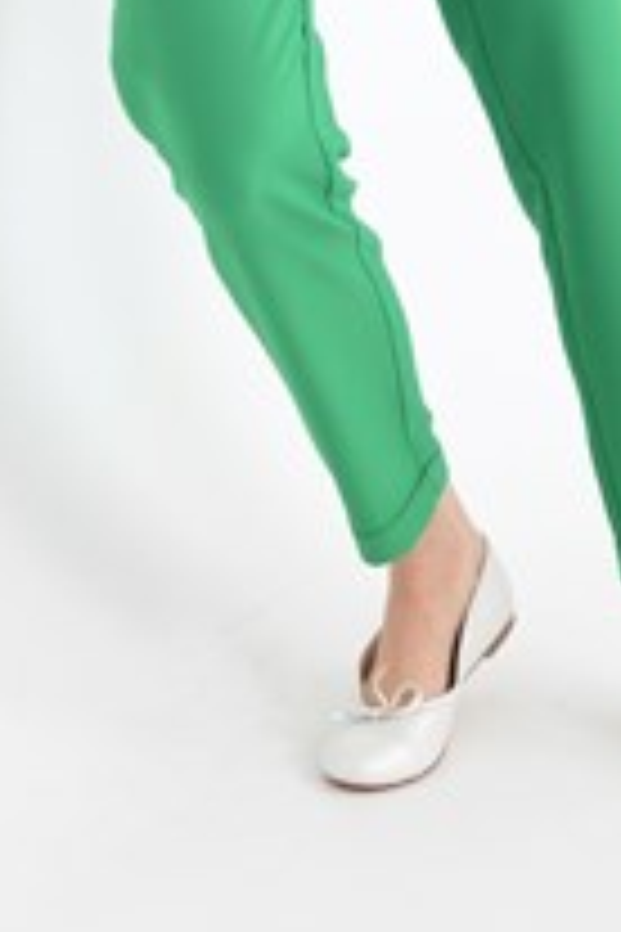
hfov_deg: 9.9
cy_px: -329
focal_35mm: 138
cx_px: 234
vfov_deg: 14.2
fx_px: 3570
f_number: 6.3
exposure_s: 1/125
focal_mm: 50
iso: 160
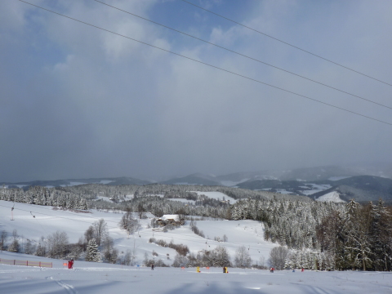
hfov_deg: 43.9
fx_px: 487
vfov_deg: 33.6
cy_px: 147
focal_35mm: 43
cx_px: 196
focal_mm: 7.6
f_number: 6.3
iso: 80
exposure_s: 1/500
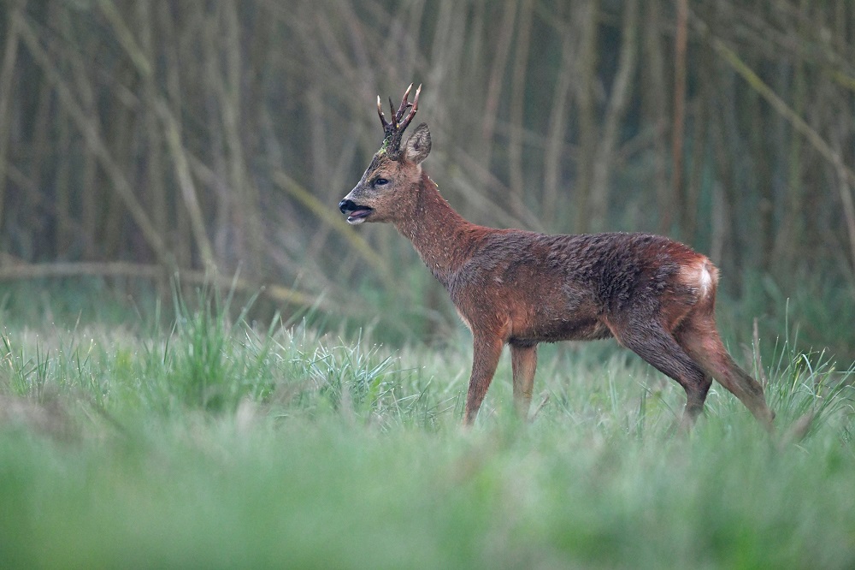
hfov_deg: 2.4
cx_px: 428
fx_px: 20180
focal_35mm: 850
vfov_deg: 1.6
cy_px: 285
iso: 3200
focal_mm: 850
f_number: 5.6
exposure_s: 1/500
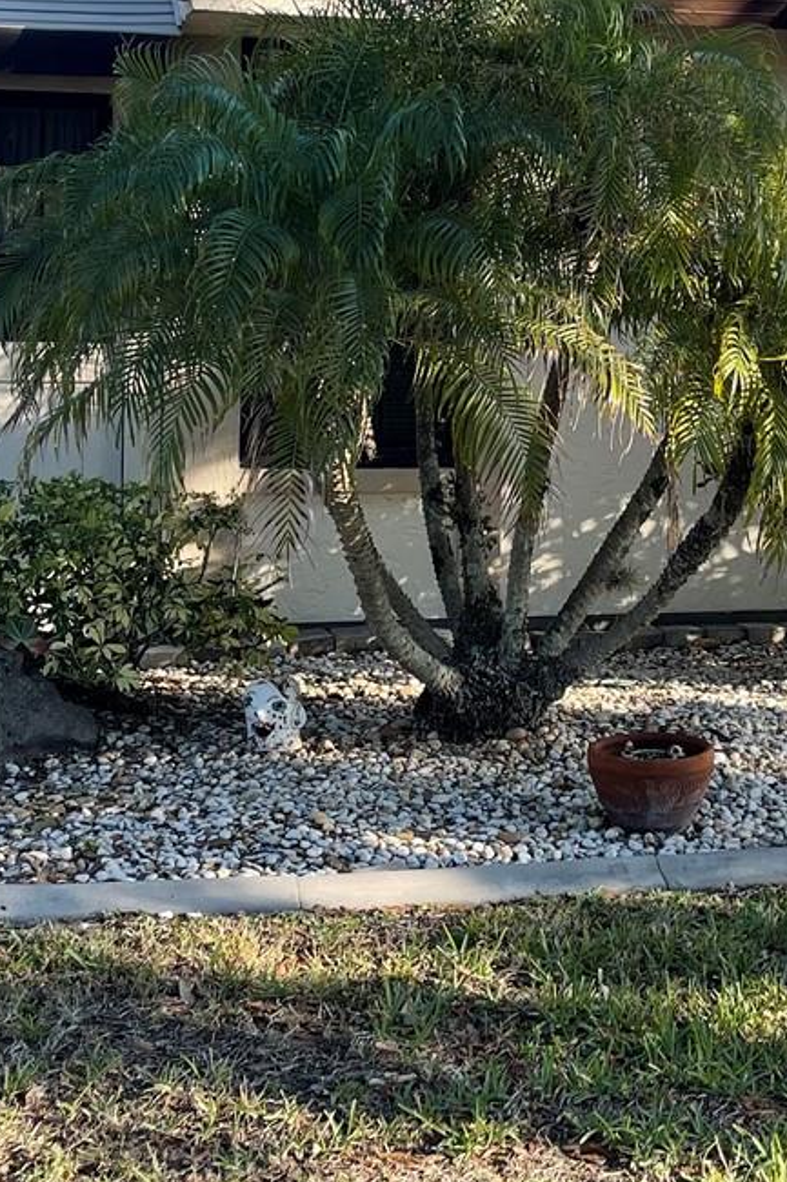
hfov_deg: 21.1
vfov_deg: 31.1
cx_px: 558
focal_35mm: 64
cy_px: 360
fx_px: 2100
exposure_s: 1/881
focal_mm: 5.1
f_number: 1.6
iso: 32
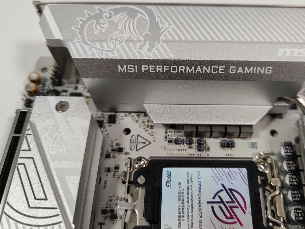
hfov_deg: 56.4
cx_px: 181
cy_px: 102
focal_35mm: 32
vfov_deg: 44.1
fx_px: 282
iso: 54
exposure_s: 1/100
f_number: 1.85
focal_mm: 6.78
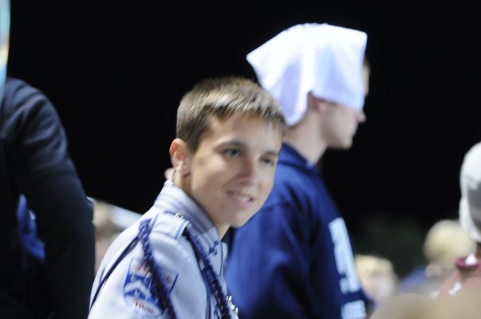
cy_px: 158
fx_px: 3081
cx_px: 281
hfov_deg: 8.9
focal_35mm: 231
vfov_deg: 5.9
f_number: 2.8
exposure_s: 1/40
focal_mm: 116
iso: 1600
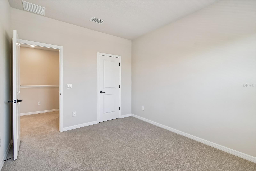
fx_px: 107
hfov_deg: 100.4
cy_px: 86
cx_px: 128
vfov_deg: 77.3
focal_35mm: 15
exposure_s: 1/10
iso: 100
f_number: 7.1
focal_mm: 10
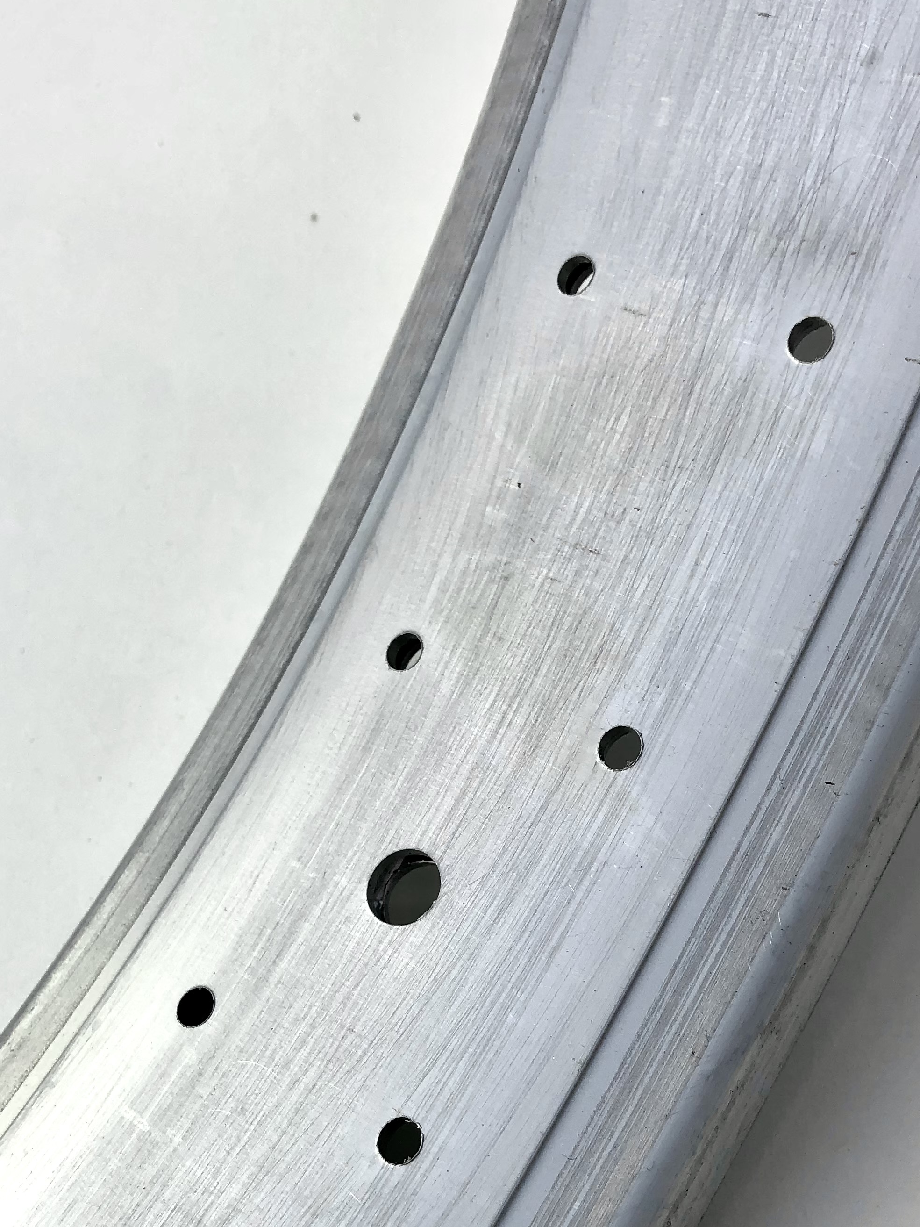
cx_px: 452
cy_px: 841
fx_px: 1524
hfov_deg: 33.6
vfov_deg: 43.1
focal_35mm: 43
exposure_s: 1/149
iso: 20
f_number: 1.8
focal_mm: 3.99
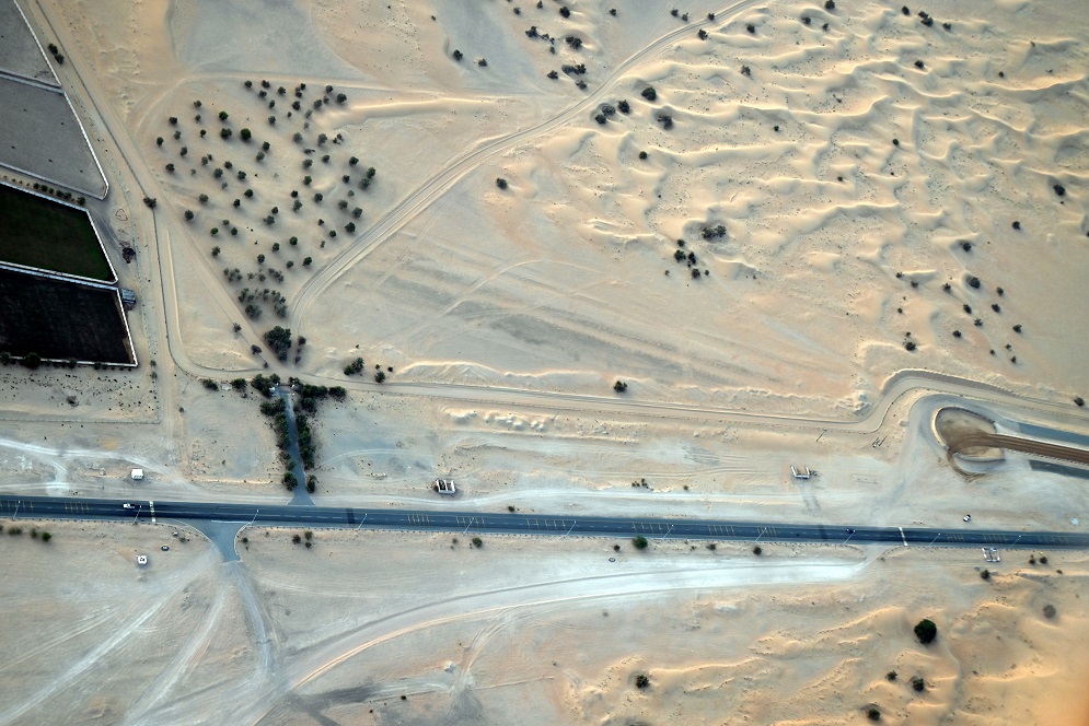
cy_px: 363
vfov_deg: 19.5
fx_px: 2118
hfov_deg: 28.8
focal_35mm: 70
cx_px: 544
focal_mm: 70
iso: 400
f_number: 4.5
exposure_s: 1/500
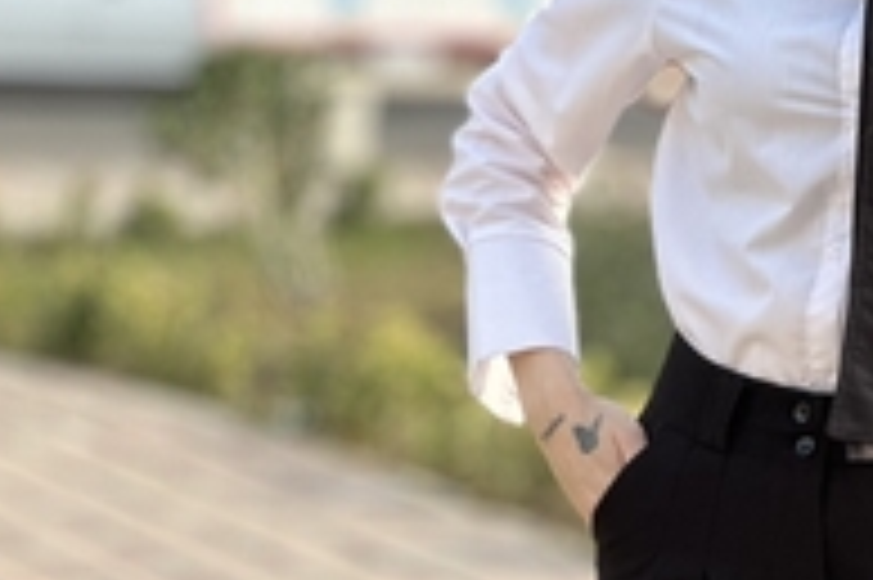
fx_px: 5330
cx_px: 850
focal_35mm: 220
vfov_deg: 6.2
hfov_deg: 9.3
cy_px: 551
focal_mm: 9
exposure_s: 1/155
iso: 25
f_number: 2.8
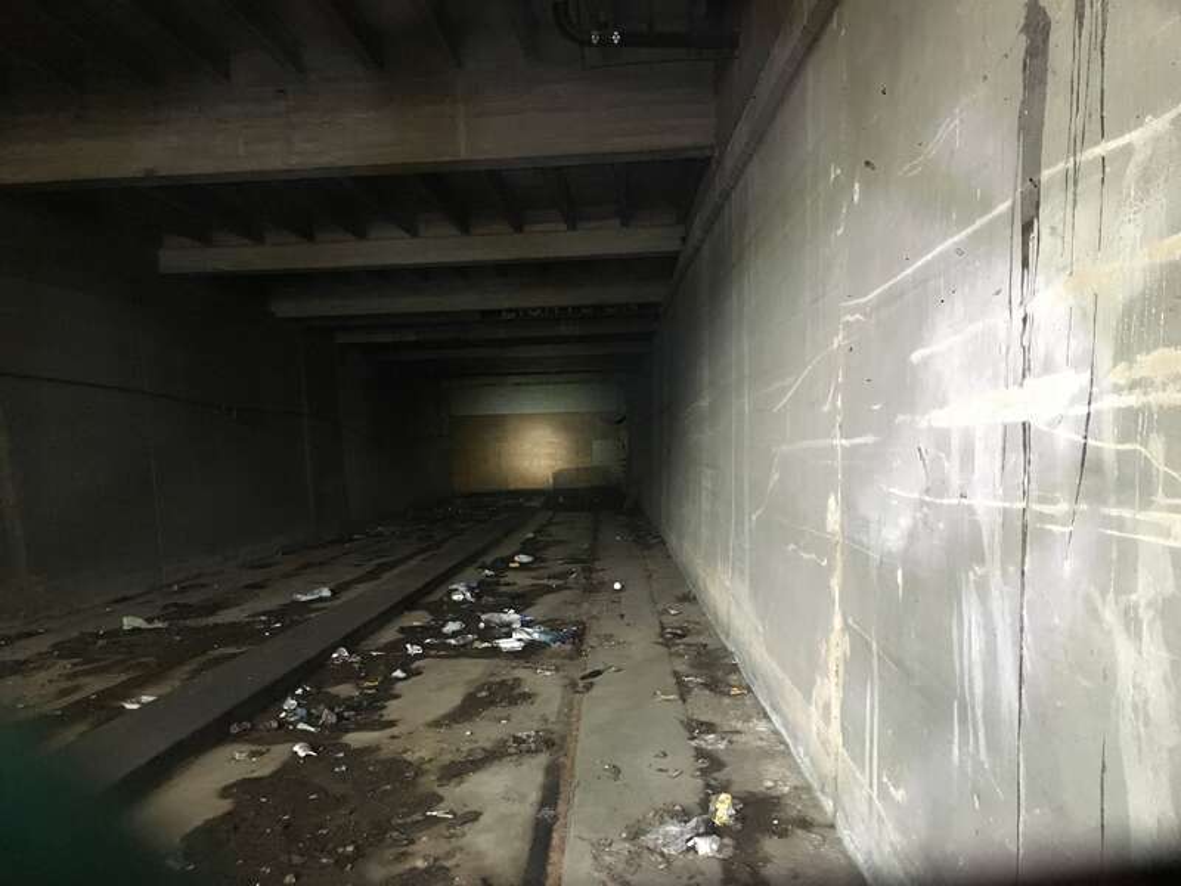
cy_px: 443
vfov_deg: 48.2
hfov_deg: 61.7
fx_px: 989
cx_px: 590
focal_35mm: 29
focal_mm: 4.15
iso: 320
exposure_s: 1/15
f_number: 2.2
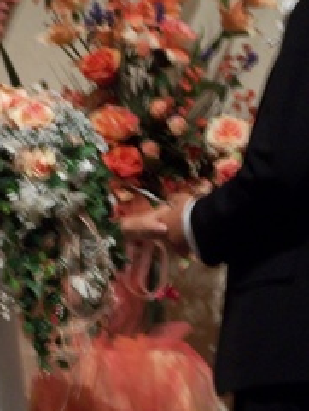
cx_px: 154
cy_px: 215
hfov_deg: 4.7
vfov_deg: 6.2
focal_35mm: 317
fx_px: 3770
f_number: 3.2
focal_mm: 26.4
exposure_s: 1/8
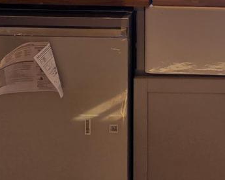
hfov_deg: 31.4
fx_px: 353
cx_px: 247
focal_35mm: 53
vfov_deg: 20.9
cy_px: -134
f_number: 2.2
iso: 50
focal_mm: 2.2
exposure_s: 1/230
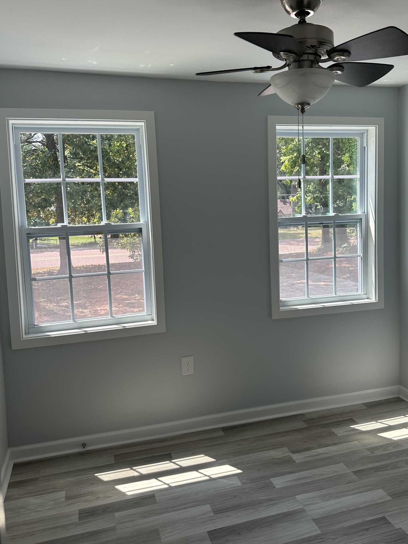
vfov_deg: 61.6
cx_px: 238
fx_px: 456
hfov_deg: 48.0
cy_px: 247
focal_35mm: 29
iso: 80
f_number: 1.78
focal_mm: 6.86
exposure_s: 1/277
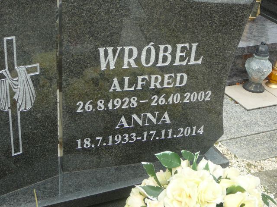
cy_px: 104
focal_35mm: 52
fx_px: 416
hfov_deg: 36.8
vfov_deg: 28.0
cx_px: 138
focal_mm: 7.8
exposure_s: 1/125
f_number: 3.4
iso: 80
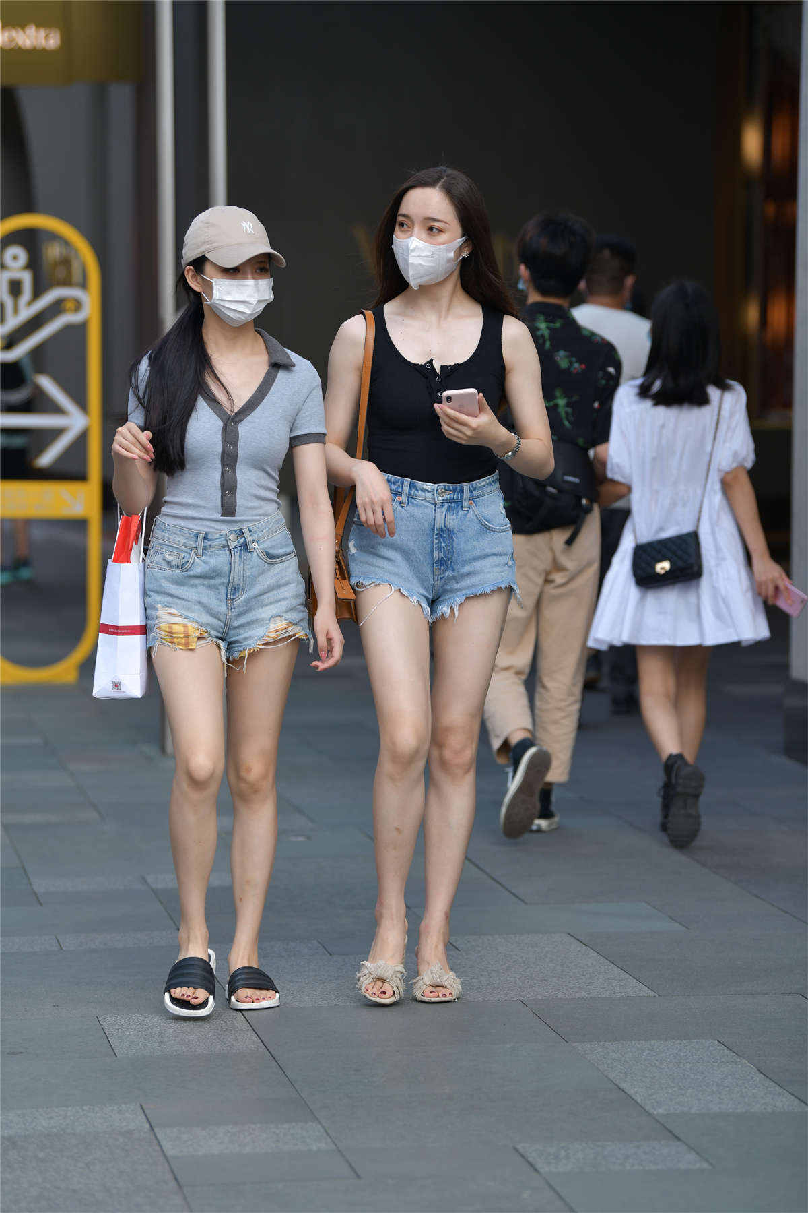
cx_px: 404
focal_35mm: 135
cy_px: 606
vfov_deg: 15.2
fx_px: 4545
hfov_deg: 10.2
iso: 160
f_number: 3.5
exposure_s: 1/640
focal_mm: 135
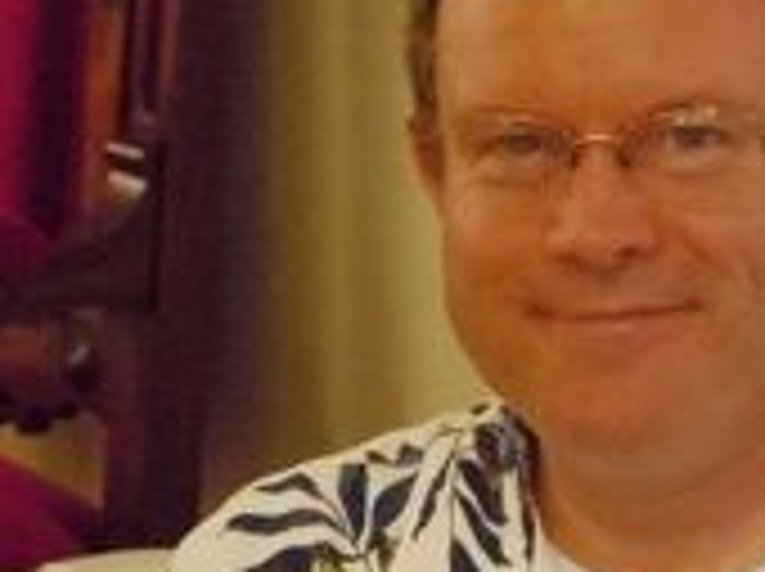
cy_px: 266
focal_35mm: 283
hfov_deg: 7.0
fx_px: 6245
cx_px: 540
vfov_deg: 5.2
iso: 1000
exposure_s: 1/50
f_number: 5.4
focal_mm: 21.5
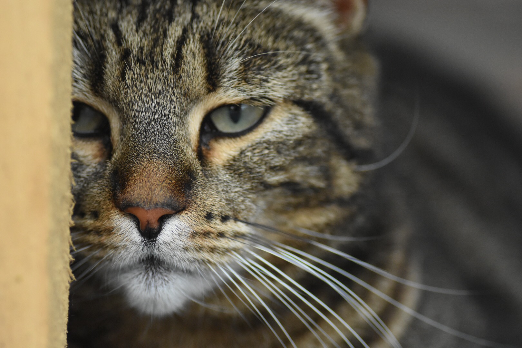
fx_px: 1957
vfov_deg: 10.2
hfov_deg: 15.2
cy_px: 174
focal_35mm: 135
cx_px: 261
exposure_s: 1/320
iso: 3600
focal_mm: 90
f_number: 3.2
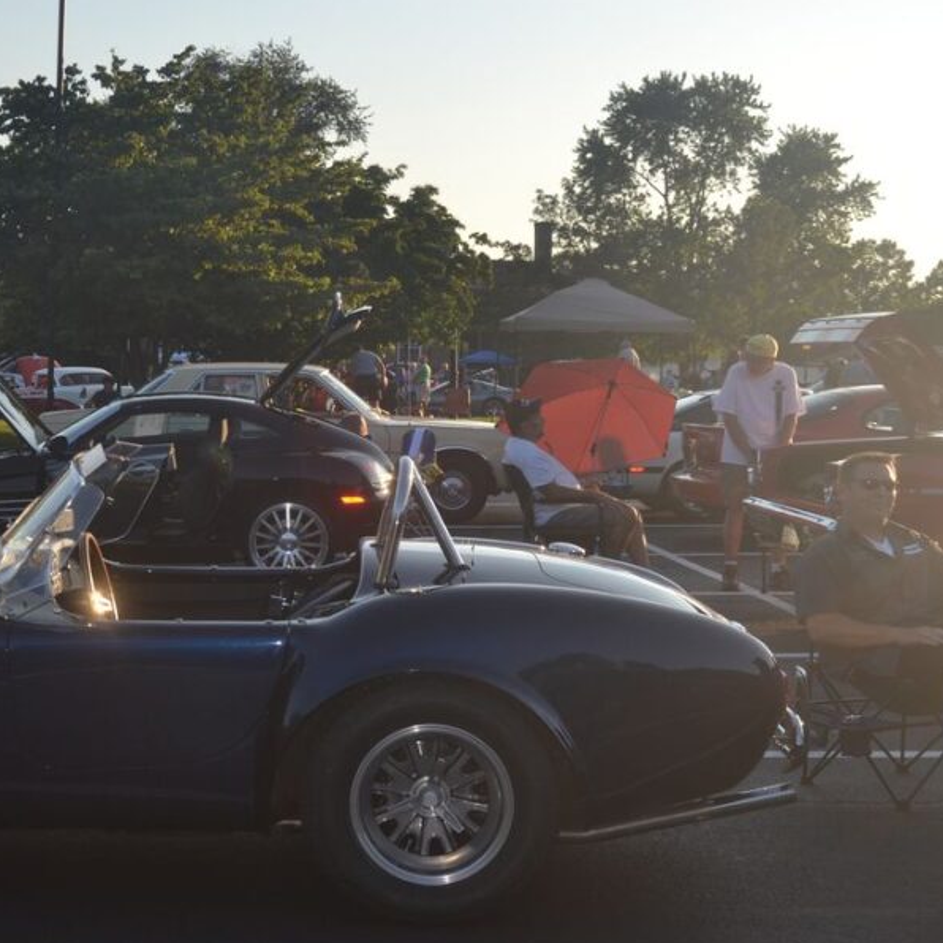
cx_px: 168
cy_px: 506
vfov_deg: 30.0
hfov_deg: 29.3
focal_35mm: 57
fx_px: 1757
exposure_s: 1/200
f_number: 6.3
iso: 100
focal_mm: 26
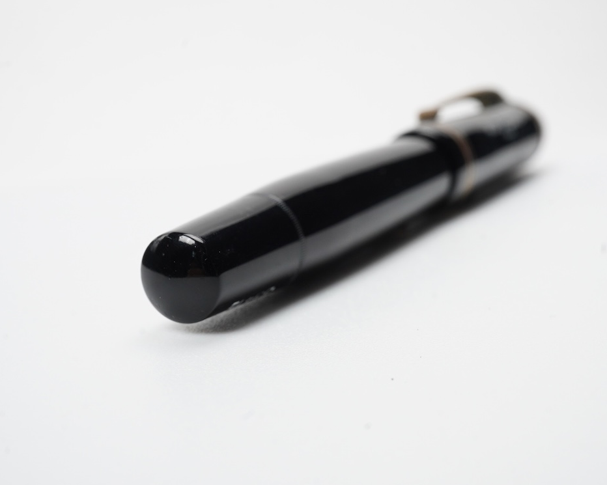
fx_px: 916
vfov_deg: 29.7
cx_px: 342
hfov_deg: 36.6
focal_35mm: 51
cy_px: 243
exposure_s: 1/100
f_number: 22
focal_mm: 30
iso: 640
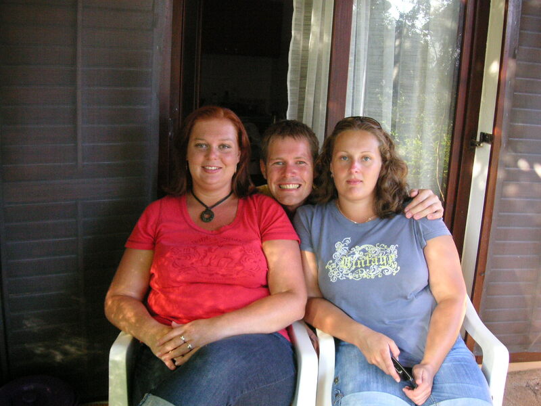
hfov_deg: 50.1
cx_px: 270
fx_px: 578
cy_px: 203
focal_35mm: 37
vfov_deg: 38.7
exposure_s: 1/45
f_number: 2.8
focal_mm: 6.1
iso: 125
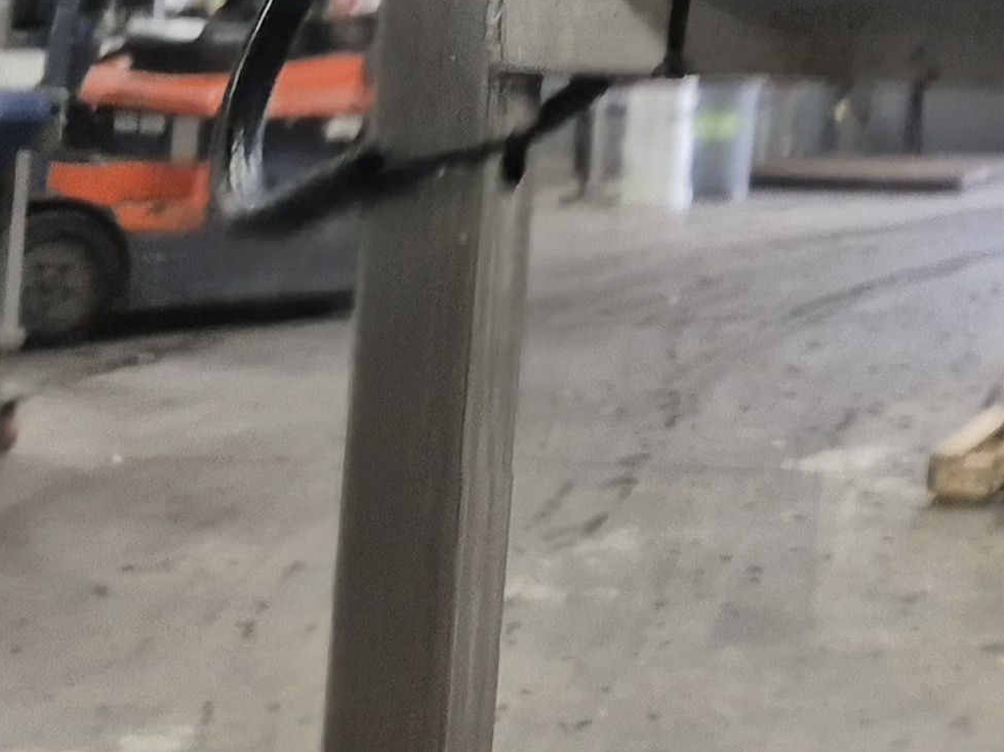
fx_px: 2726
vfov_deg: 14.9
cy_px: -263
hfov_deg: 17.3
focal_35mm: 94
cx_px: 1765
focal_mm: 5.4
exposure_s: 1/120
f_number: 1.8
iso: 400
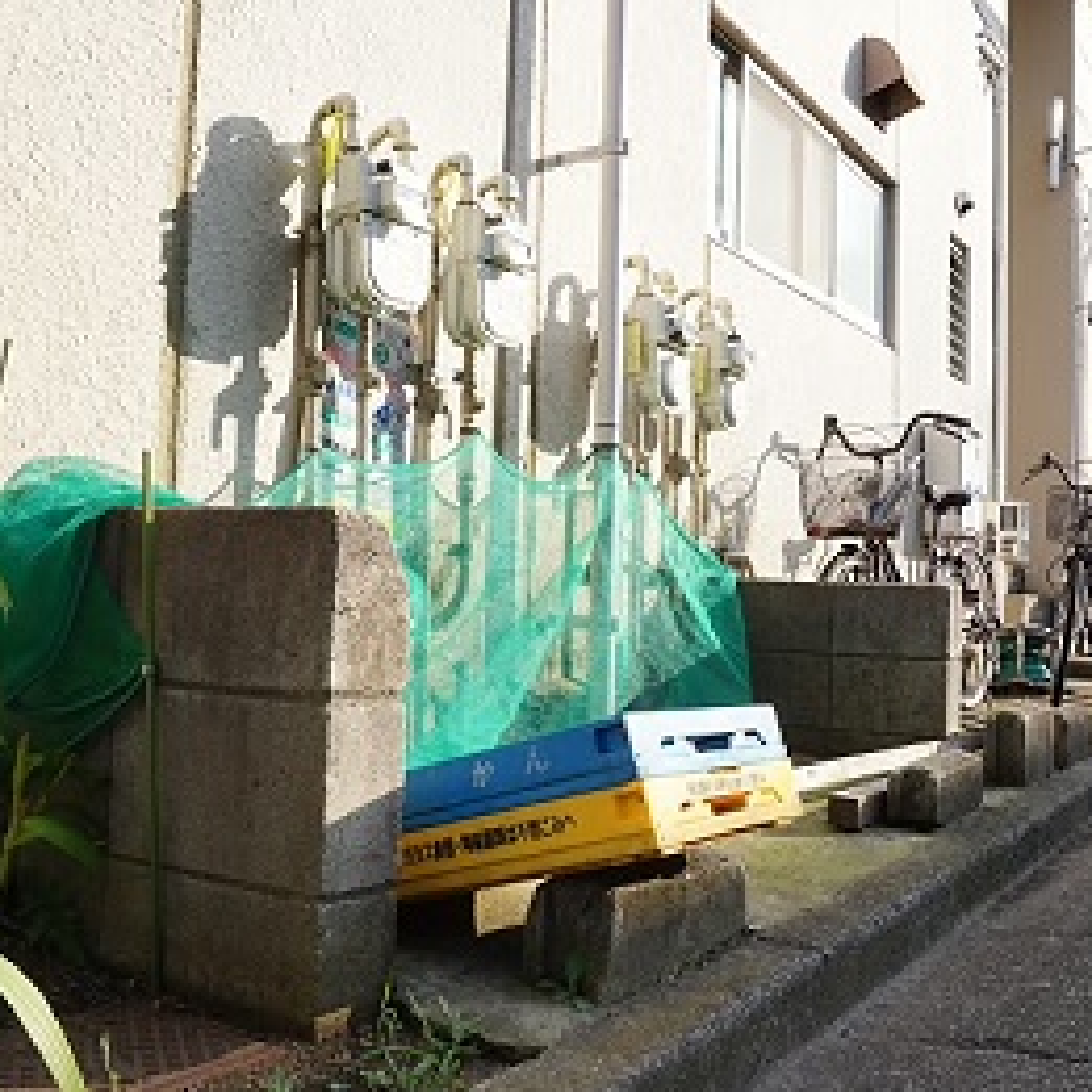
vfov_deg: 48.4
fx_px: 1213
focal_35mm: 34
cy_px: 569
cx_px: 592
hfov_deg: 48.4
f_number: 10
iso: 100
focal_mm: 16
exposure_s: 1/80
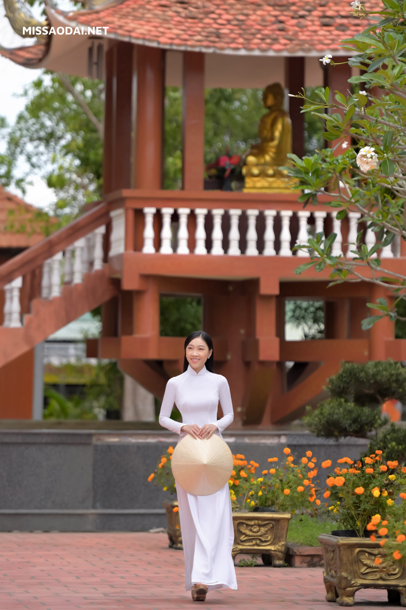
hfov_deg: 8.6
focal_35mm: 160
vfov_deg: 12.8
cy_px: 305
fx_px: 2710
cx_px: 203
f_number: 2.8
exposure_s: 1/1000
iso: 125
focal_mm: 160
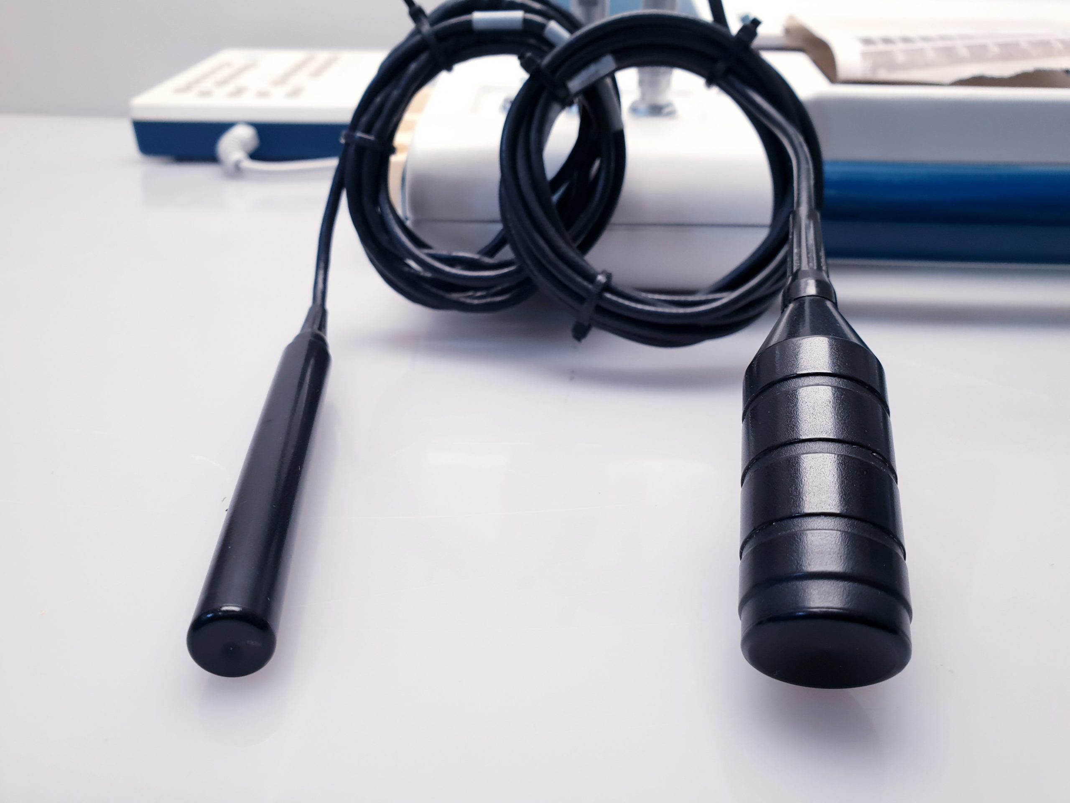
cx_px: 535
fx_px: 804
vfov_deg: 53.1
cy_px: 402
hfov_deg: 67.3
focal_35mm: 26
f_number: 2.4
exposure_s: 1/50
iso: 64
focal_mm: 4.3
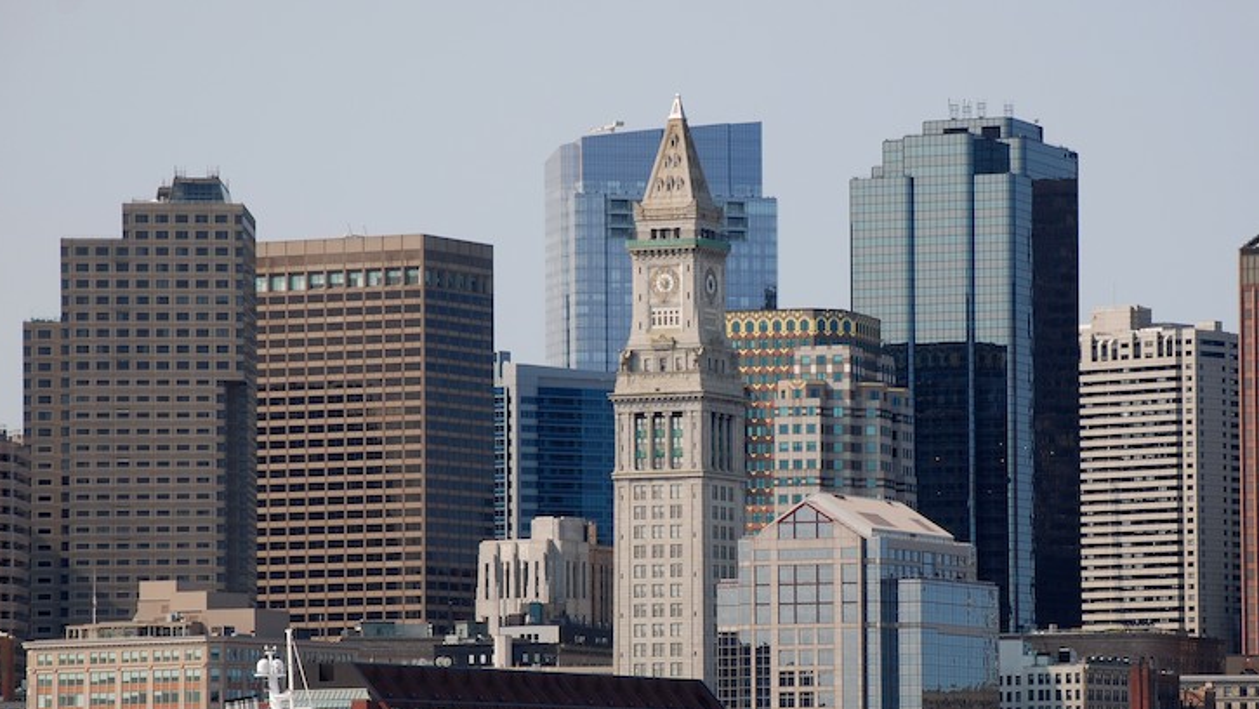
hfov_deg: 11.0
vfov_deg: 6.2
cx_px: 761
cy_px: 452
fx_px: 6511
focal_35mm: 195
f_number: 5.6
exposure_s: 1/500
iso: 140
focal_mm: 90
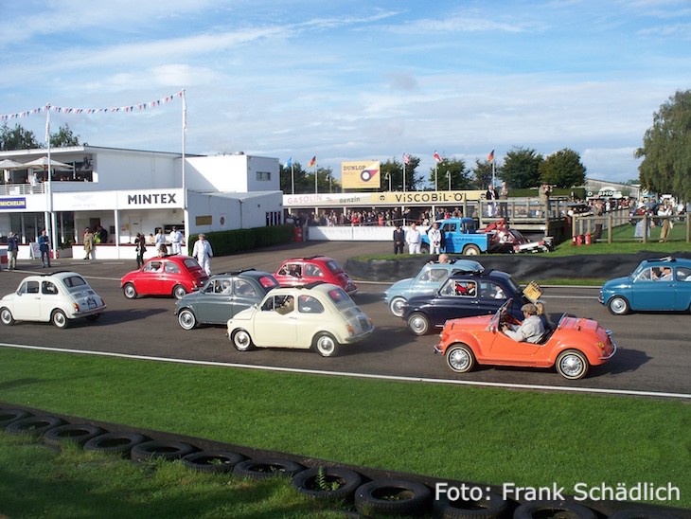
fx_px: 719
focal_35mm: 36
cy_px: 260
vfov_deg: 39.7
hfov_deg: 51.3
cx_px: 346
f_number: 5
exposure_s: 1/400
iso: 80
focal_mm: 7.54
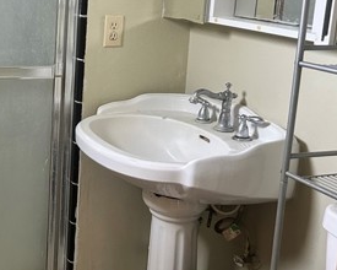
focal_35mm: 59
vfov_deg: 25.7
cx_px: 13
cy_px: 92
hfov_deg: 30.1
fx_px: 588
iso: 320
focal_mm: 5.7
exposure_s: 1/60
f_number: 1.5
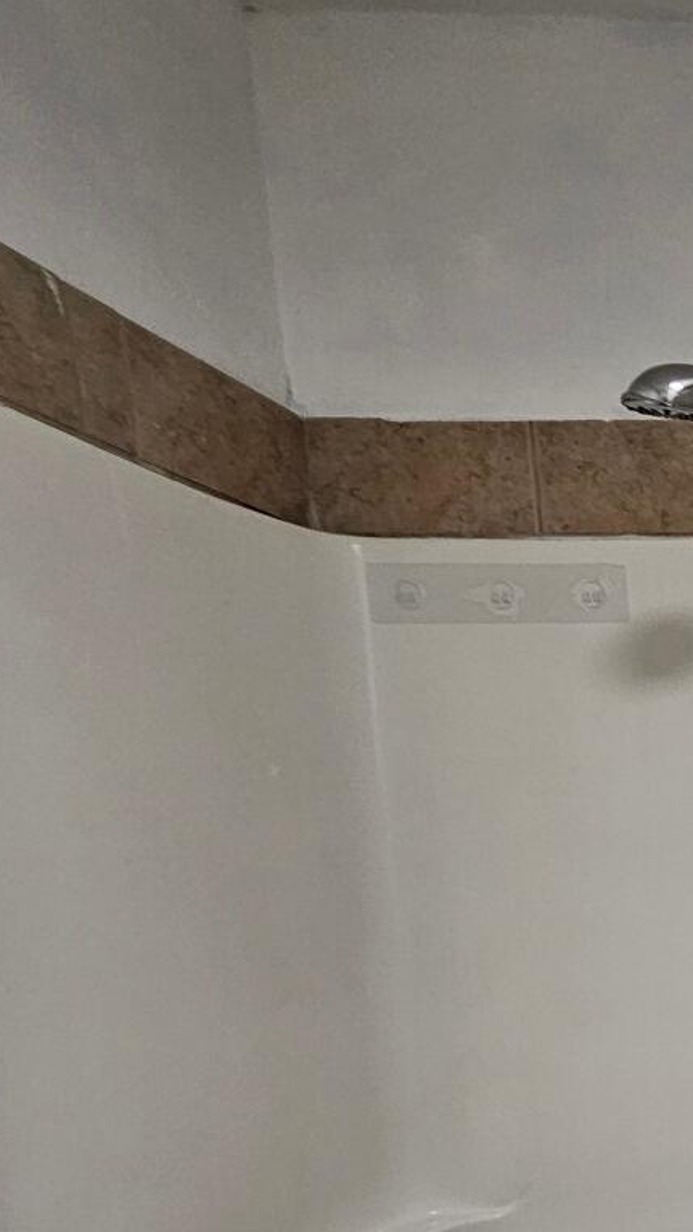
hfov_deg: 22.6
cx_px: 1169
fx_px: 1208
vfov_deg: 49.3
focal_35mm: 37
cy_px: 1065
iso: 125
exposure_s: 1/60
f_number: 2.2
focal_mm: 2.2
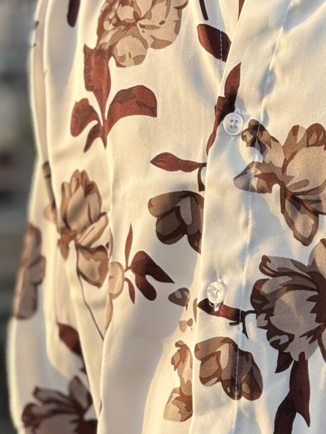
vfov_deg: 12.6
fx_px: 1947
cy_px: 455
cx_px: 388
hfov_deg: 9.4
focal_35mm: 155
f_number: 1.6
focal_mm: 5.96
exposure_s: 1/510
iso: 32
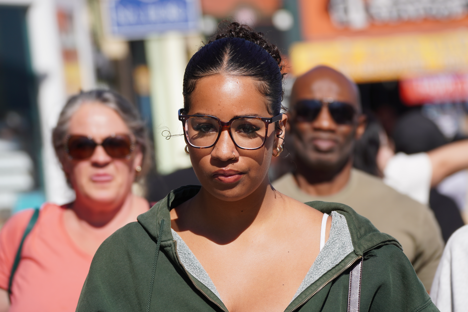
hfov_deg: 8.1
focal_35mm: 254
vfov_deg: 5.4
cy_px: 156
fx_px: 3295
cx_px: 234
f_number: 5.6
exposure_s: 1/640
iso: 100
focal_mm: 169
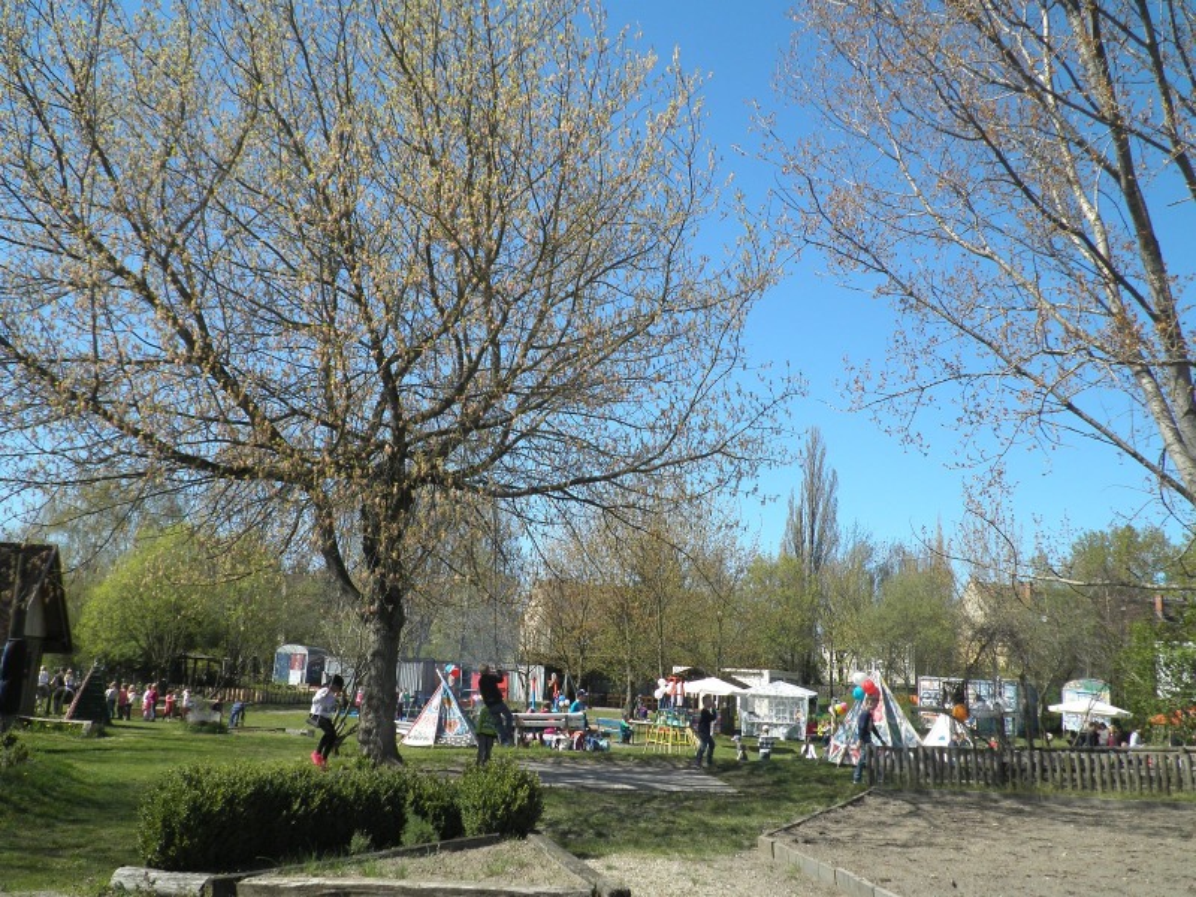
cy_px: 448
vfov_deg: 42.9
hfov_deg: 55.4
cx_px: 598
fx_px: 1140
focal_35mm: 33
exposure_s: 1/80
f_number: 9.4
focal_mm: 5.9
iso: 64
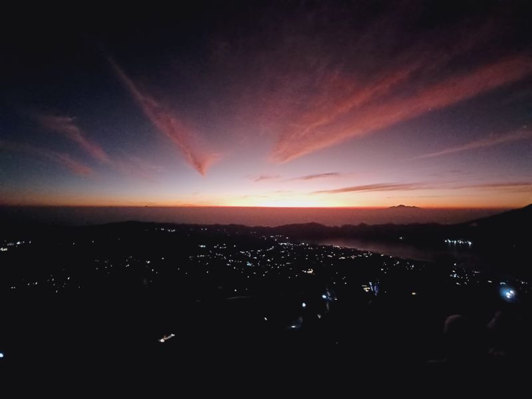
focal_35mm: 13
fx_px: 200
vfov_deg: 89.9
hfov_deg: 106.2
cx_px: 266
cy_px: 200
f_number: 2.2
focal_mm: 1.42
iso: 640
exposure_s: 1/7
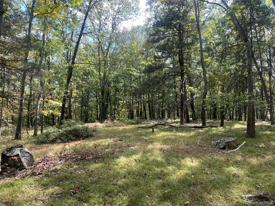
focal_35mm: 26
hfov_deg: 67.3
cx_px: 138
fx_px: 207
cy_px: 103
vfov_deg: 53.1
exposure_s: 1/334
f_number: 1.5
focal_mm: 5.7
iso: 50
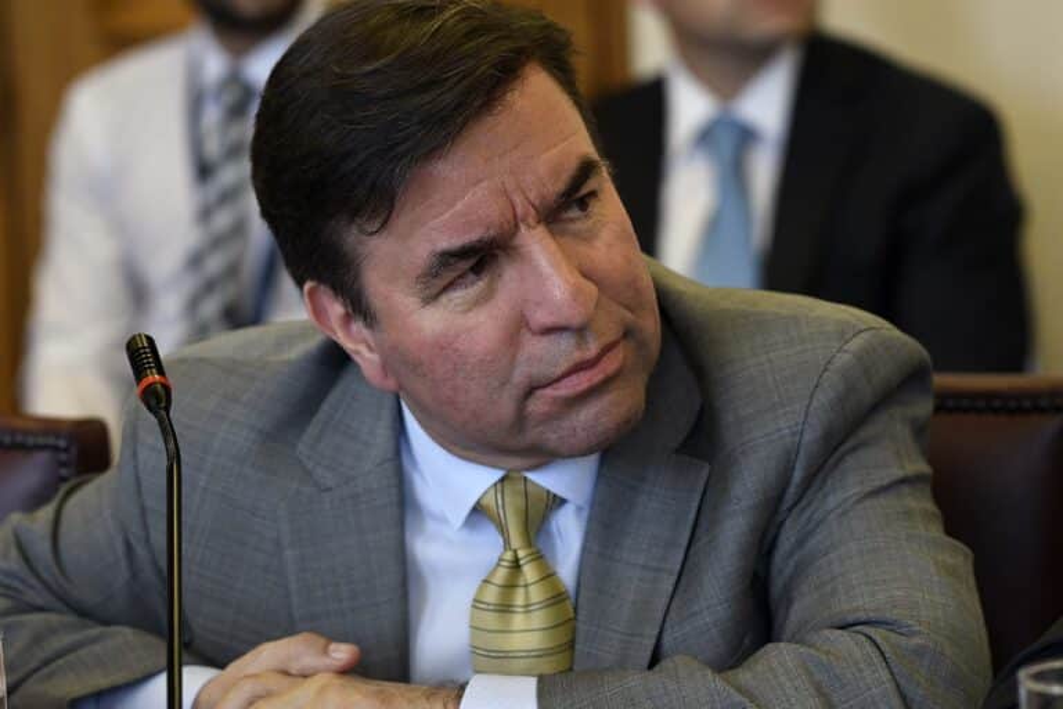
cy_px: 354
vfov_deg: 8.3
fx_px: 4872
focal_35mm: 165
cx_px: 532
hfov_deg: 12.5
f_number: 4
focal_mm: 110
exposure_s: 1/160
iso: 1000
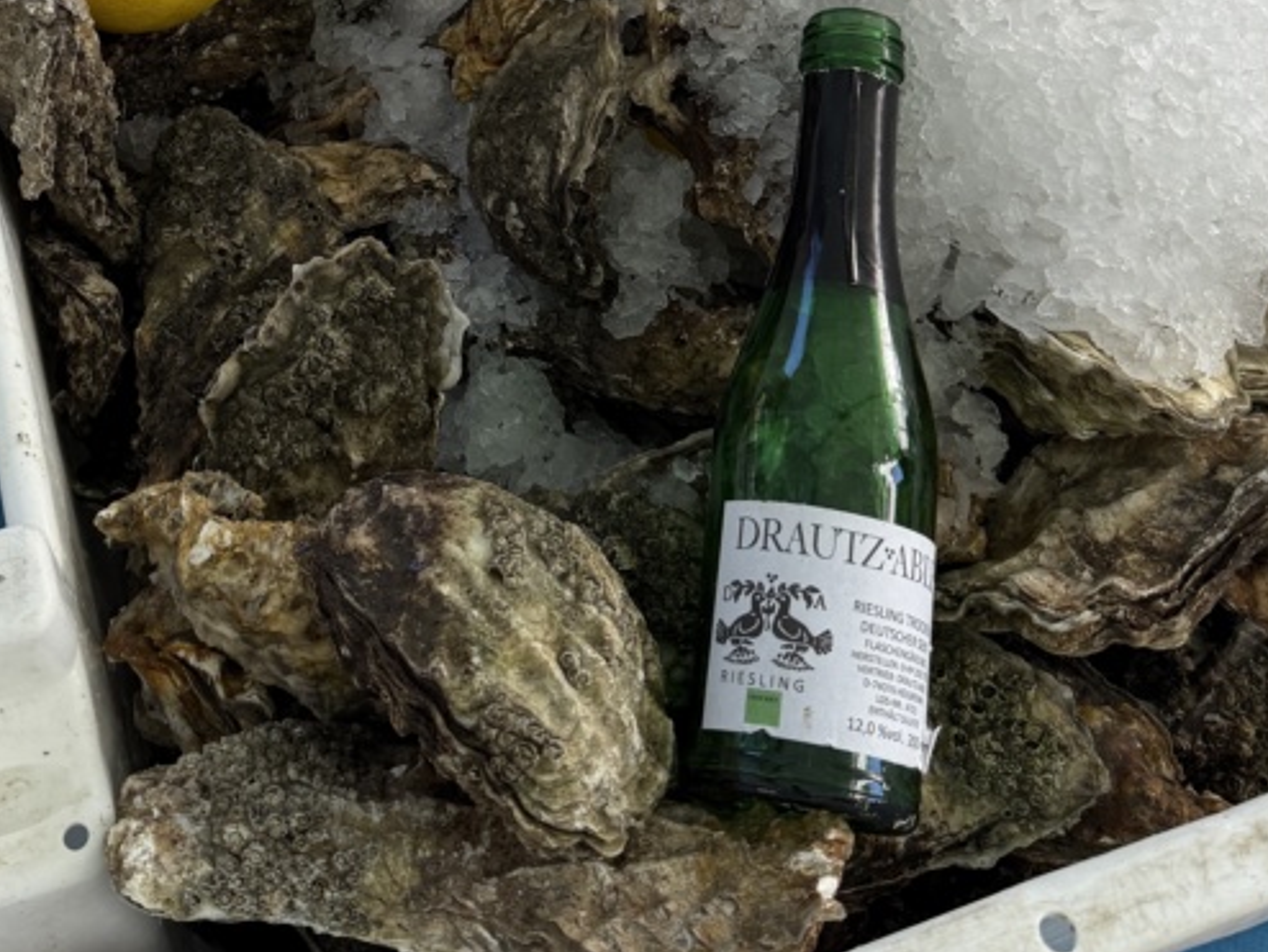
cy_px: 620
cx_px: 549
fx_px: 1246
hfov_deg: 53.8
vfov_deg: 41.4
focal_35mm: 34
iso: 100
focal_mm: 6.76
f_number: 1.78
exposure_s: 1/788
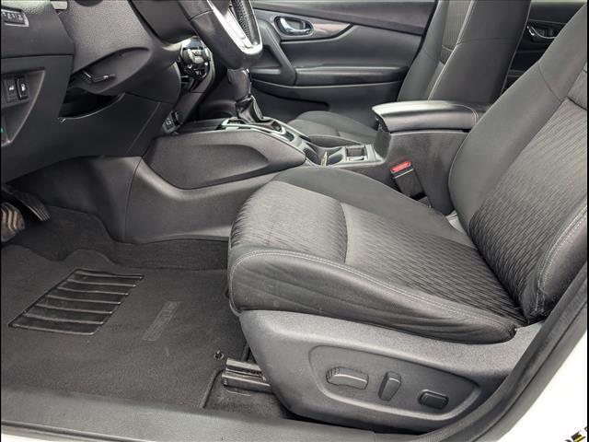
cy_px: 221
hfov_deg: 71.6
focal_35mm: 24
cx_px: 294
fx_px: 408
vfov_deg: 56.8
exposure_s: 1/196
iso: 209
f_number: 1.68
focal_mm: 6.9
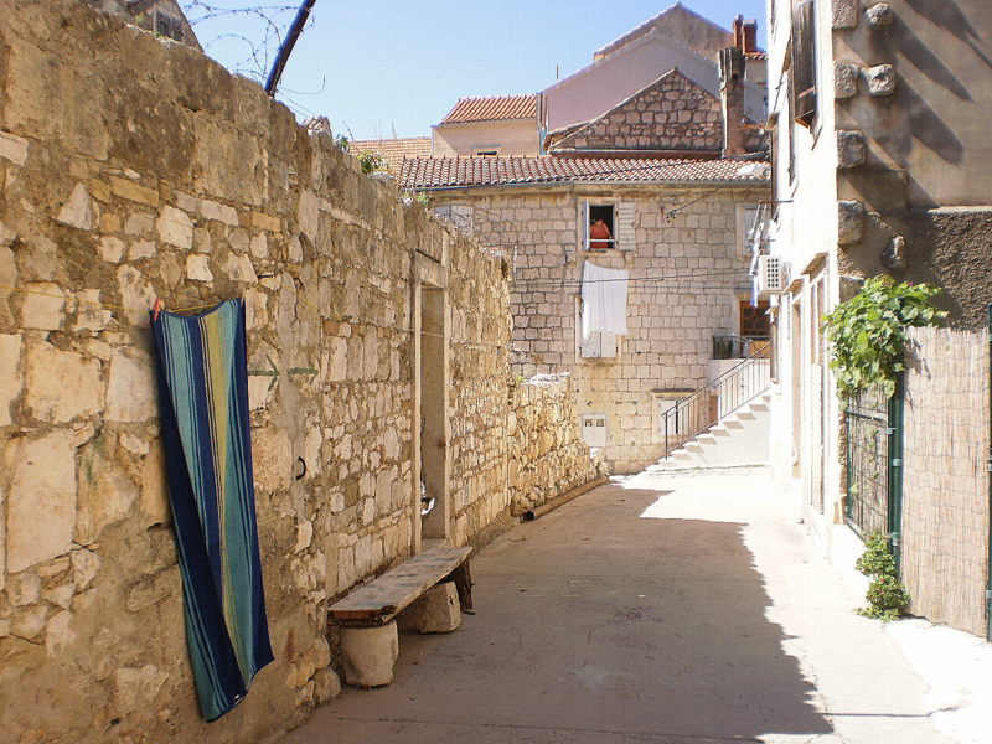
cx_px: 496
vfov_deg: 37.7
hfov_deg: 49.0
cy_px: 372
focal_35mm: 38
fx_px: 1089
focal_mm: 6.3
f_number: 4.6
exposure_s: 1/500
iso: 100
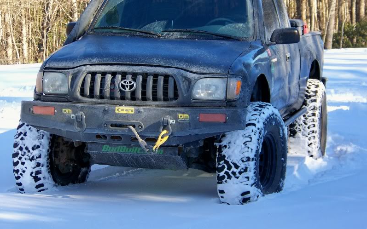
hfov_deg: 15.6
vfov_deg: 9.8
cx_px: 183
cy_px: 101
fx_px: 1340
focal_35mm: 134
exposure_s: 1/160
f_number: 3.2
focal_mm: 21.1
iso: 64
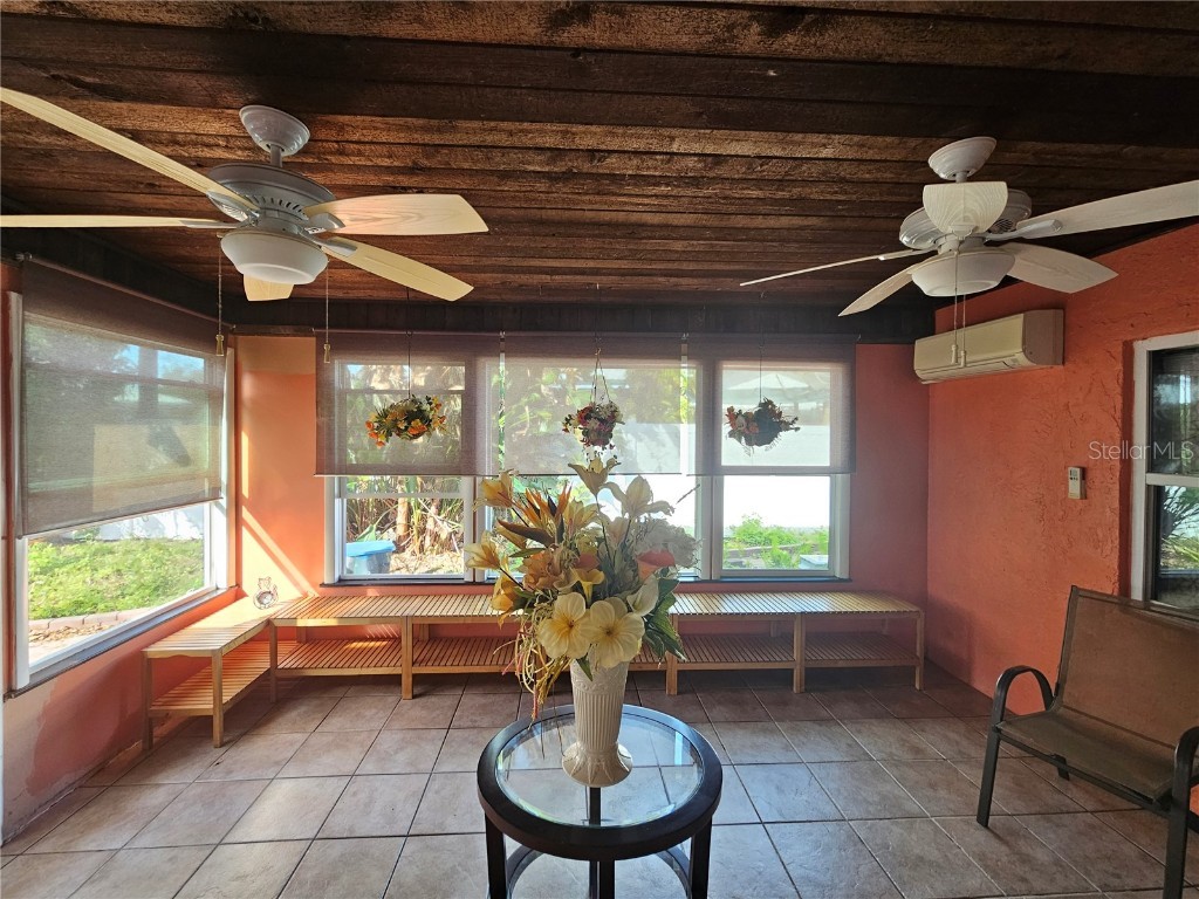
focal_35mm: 13
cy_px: 450
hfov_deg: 106.2
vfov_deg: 89.9
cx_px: 600
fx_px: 450
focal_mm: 2.2
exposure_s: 1/60
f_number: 2.2
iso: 125
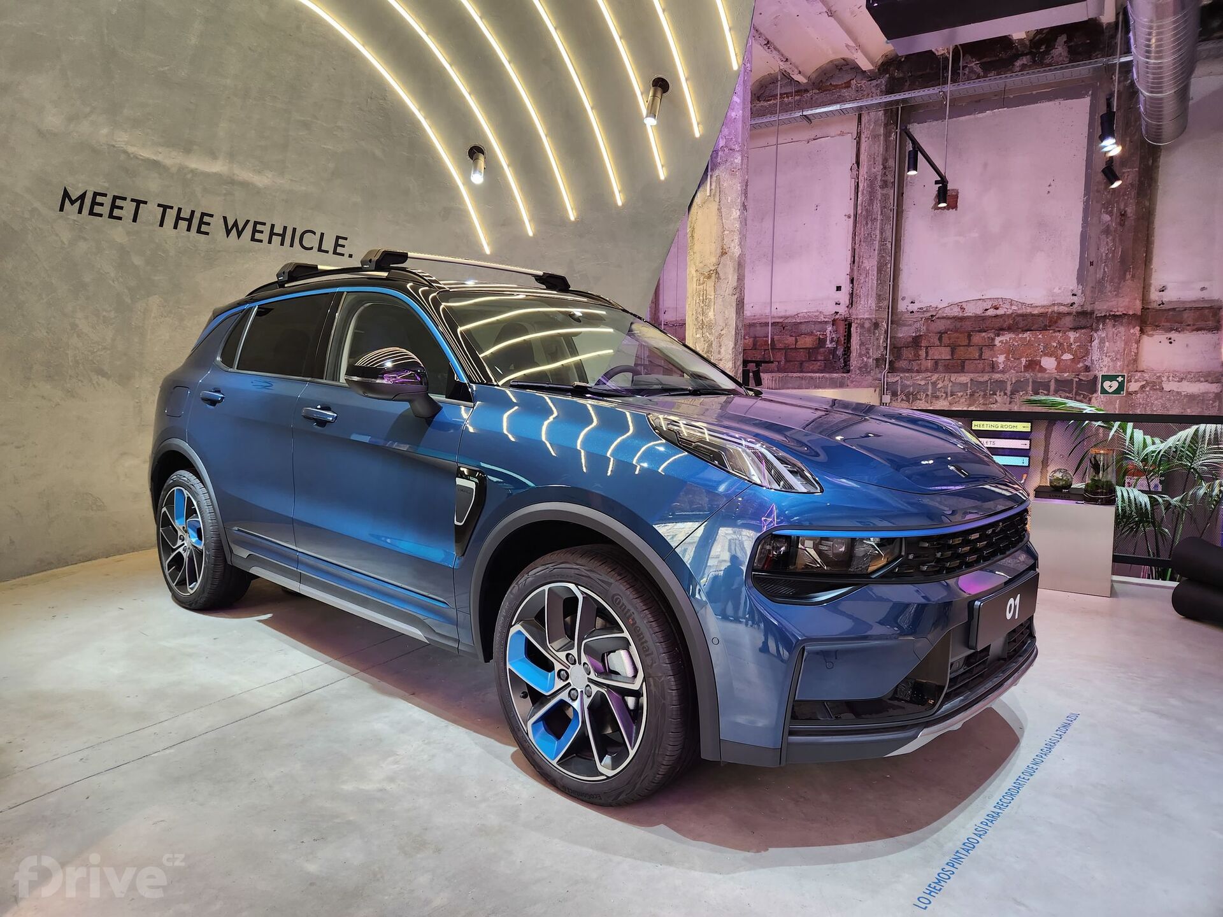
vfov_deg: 58.9
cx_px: 612
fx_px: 813
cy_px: 458
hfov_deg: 73.9
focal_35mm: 23
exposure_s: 1/51
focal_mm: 5.4
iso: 160
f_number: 1.8
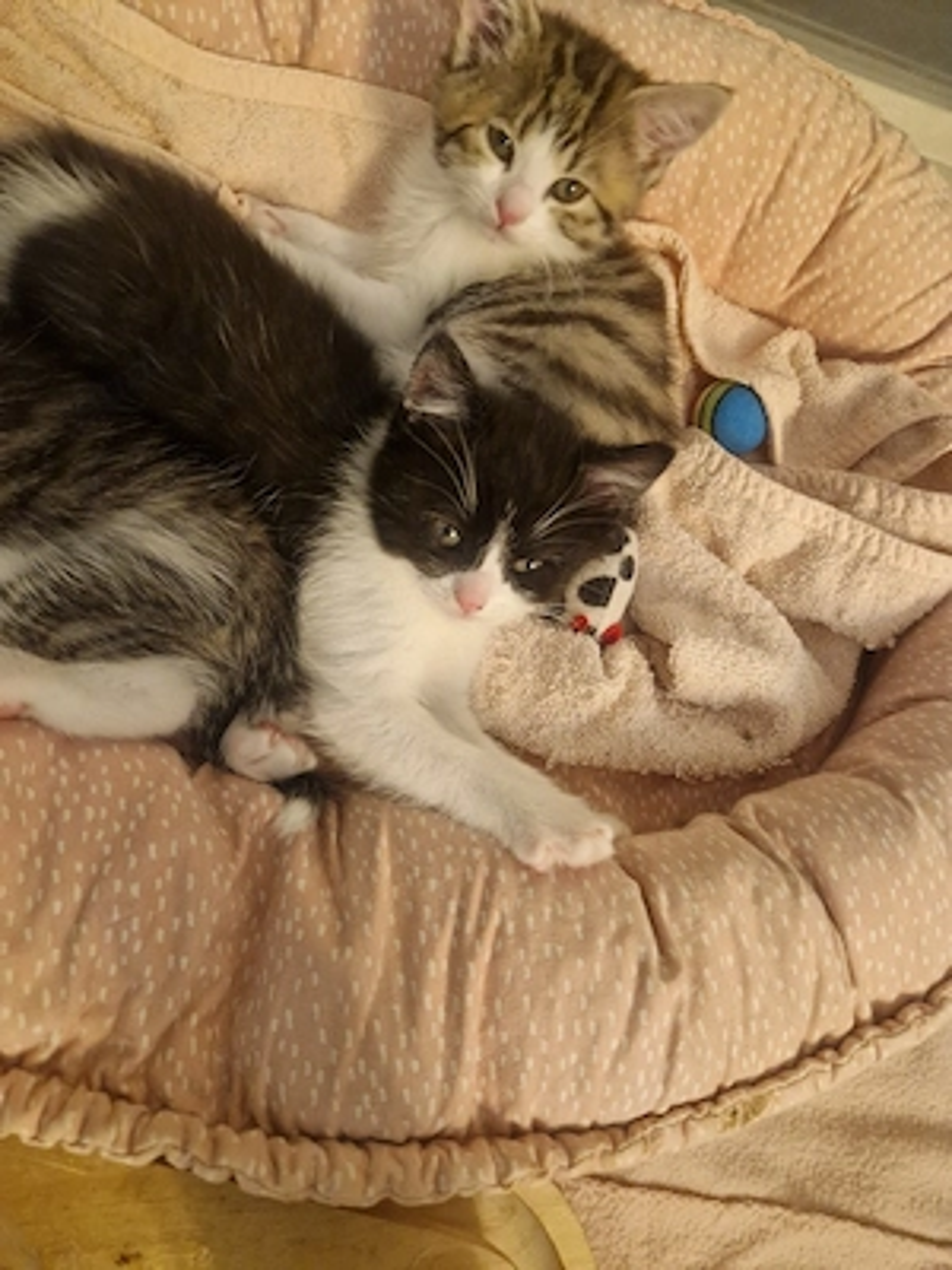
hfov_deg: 58.9
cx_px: 476
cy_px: 635
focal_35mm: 23
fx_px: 843
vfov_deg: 73.9
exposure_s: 1/25
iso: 500
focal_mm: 5.4
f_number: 1.8
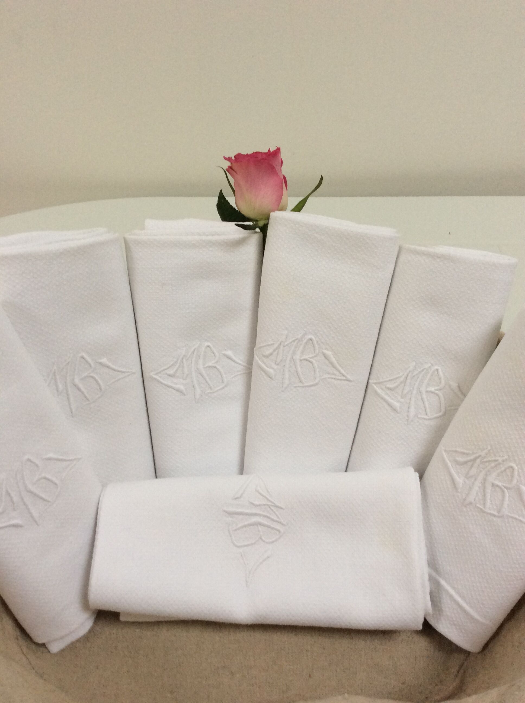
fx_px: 649
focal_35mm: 32
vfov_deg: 56.9
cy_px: 352
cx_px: 262
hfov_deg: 44.1
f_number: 2.4
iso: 64
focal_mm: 3.3
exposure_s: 1/25
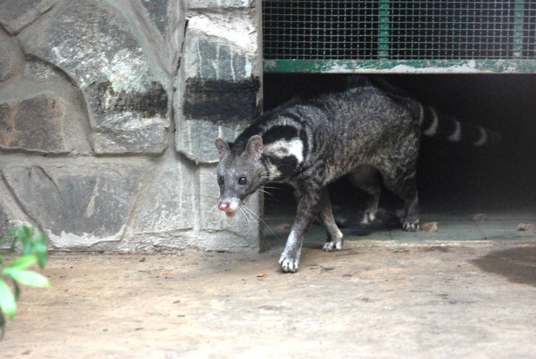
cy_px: 180
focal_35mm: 150
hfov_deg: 13.7
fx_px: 2236
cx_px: 268
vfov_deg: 9.2
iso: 1600
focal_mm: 100
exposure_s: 1/160
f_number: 4
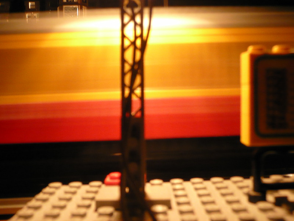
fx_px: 323
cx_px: 147
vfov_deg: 37.7
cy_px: 110
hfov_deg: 49.0
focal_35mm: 38
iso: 200
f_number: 3.3
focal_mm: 4.6
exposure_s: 1/1.3
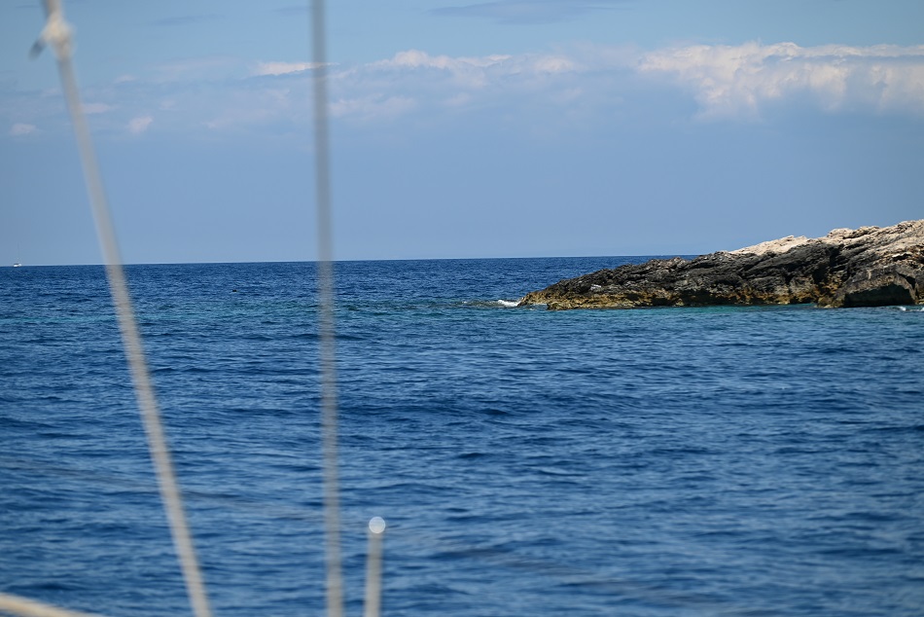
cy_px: 308
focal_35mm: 145
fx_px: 3723
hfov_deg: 14.1
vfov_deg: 9.5
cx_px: 462
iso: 125
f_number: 5.6
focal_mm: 145
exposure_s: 1/1000
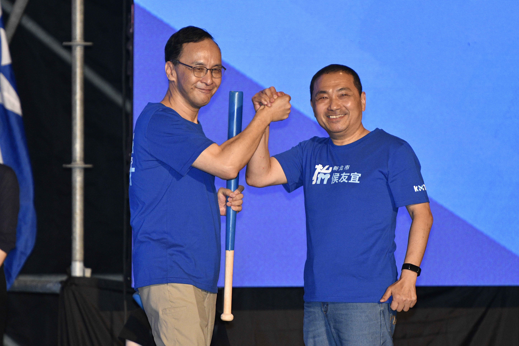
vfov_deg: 3.3
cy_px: 173
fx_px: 6052
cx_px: 260
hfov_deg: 4.9
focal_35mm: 420
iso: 1600
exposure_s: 1/250
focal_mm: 280
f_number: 4
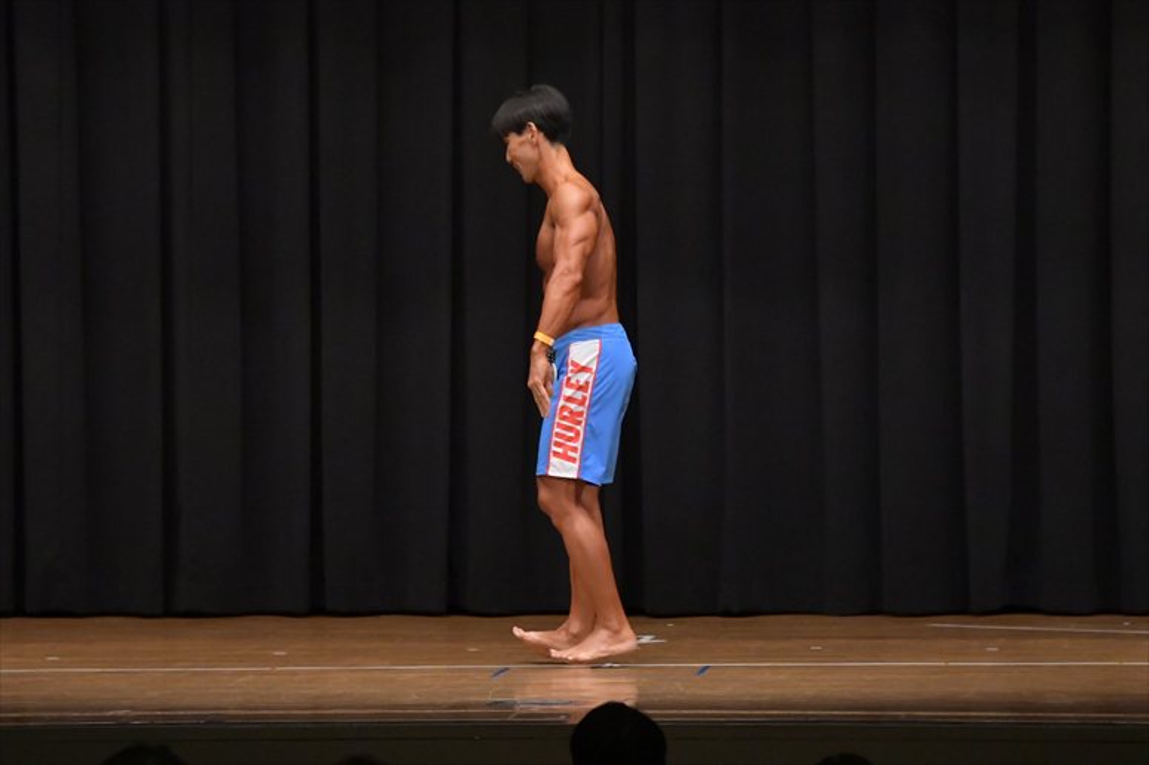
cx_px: 574
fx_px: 6444
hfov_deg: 10.2
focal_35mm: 202
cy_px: 382
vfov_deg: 6.8
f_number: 5.6
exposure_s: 1/400
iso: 6400
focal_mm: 135
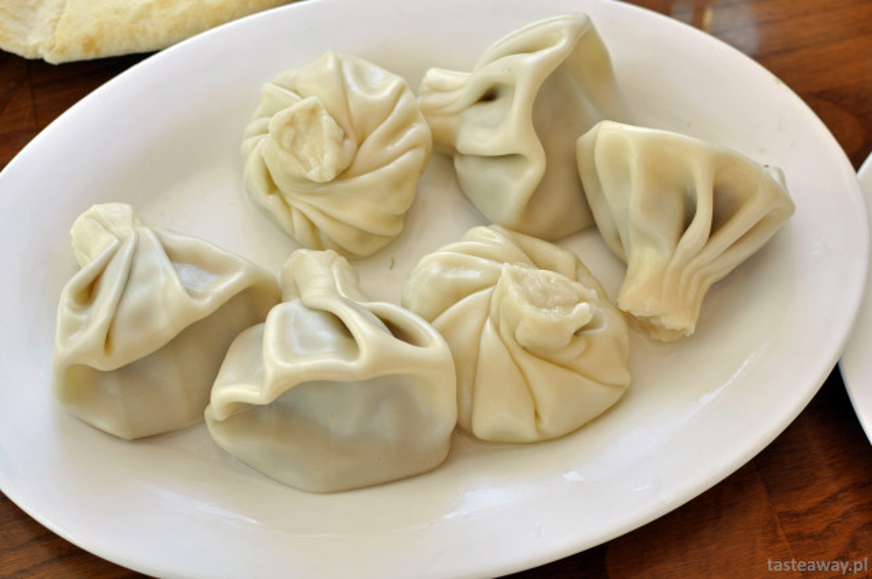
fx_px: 1270
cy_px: 290
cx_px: 436
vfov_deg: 25.7
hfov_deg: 37.9
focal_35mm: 52
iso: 220
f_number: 5.6
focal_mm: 35
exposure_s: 1/125
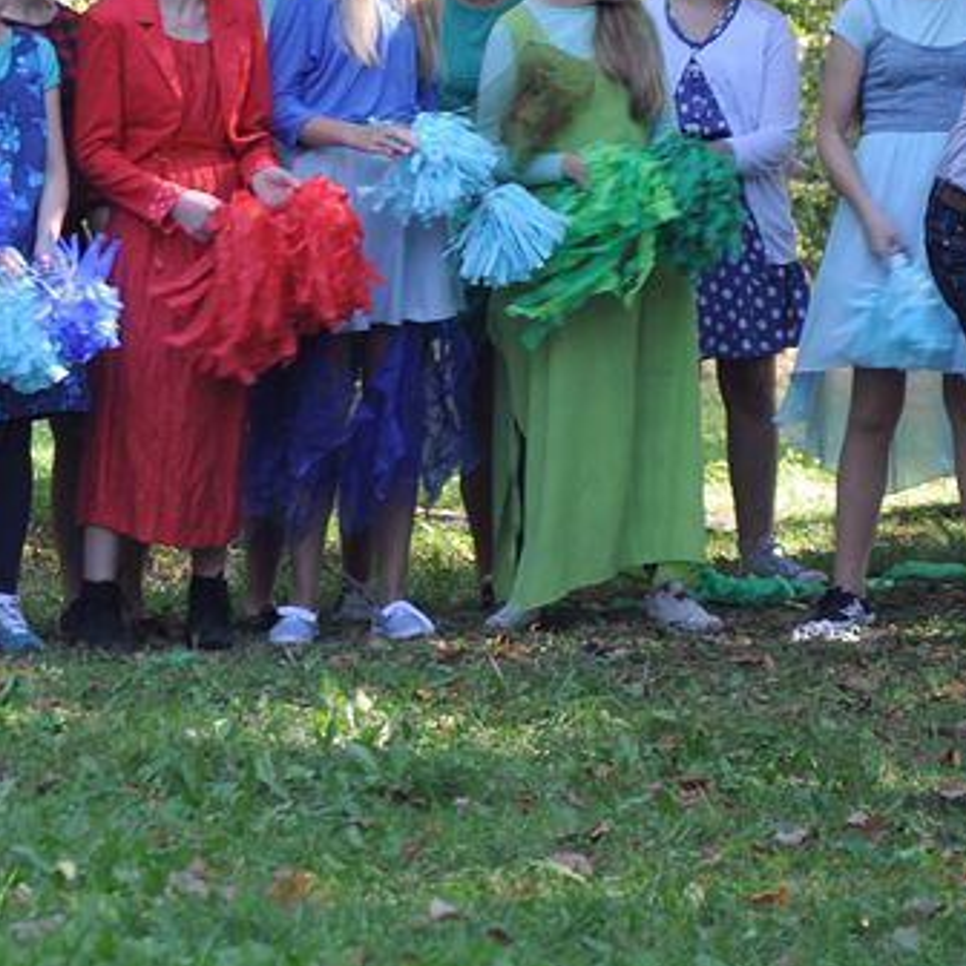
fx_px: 10674
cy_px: 214
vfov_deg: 5.2
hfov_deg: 5.2
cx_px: 115
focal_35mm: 338
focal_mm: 105
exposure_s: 1/125
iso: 400
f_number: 5.6
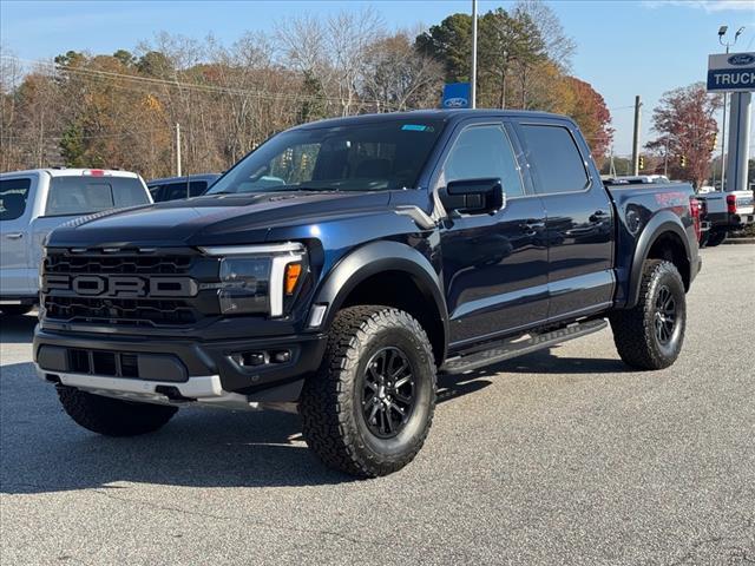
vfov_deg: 30.3
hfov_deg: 39.7
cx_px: 378
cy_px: 283
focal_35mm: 48
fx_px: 1047
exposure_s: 1/1818
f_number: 1.78
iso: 64
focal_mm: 6.76
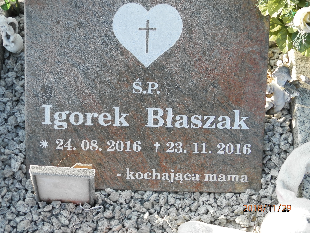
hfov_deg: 34.9
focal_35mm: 55
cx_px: 155
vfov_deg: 26.6
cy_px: 116
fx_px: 493
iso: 125
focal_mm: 9.9
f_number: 3.8
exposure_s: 1/125
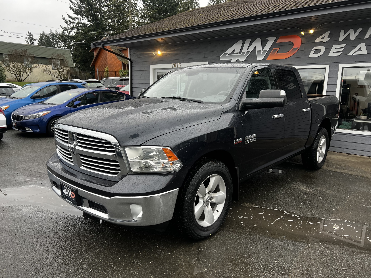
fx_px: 279
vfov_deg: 53.1
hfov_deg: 67.3
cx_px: 186
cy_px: 139
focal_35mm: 26
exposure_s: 1/120
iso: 64
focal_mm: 5.7
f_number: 1.5
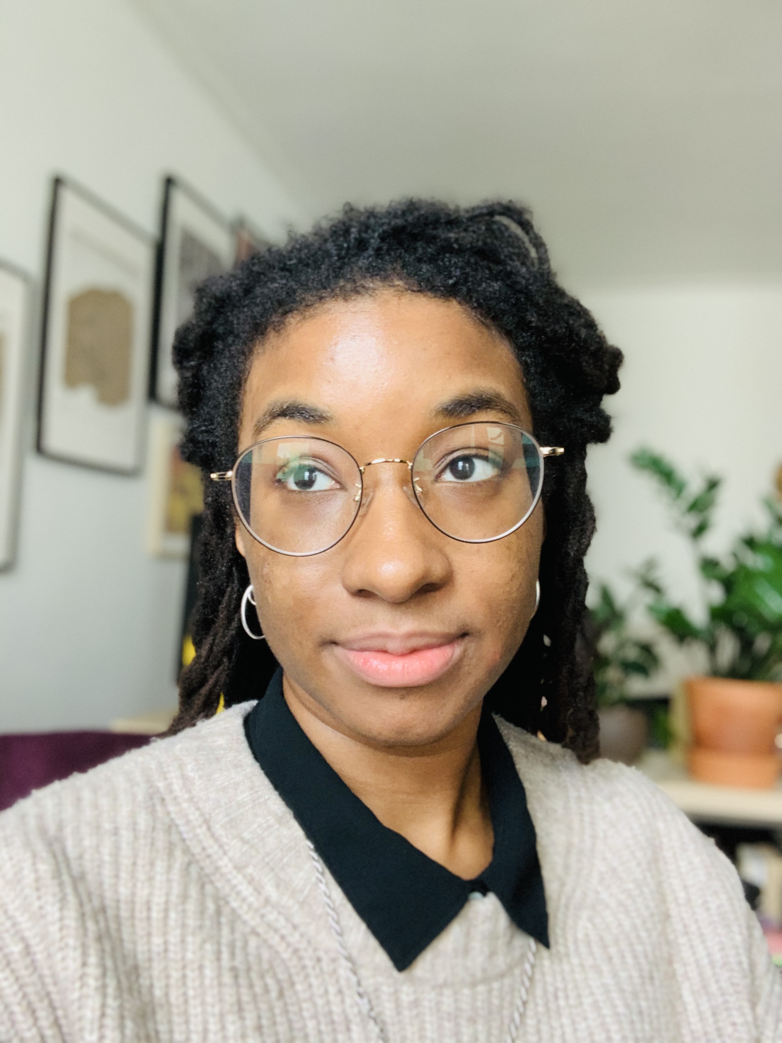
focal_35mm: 32
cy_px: 522
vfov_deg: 56.8
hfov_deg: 44.2
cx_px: 391
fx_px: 964
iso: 250
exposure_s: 1/60
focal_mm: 2.87
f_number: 2.2
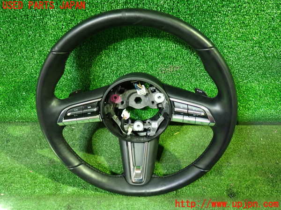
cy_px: 105
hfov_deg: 60.0
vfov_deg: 46.8
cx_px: 140
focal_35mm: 30
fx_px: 244
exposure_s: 1/30
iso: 800
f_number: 2.3
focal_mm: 5.4
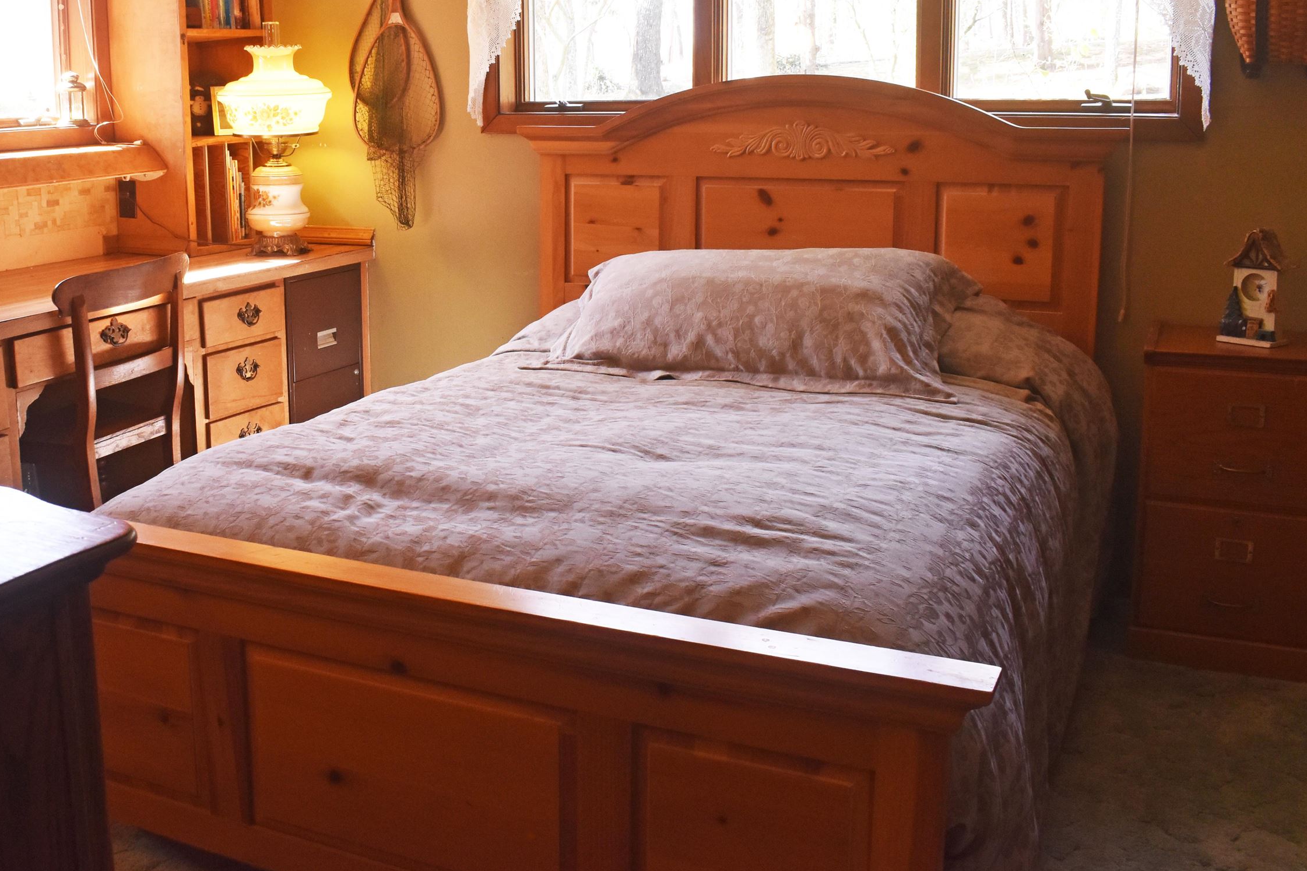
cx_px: 442
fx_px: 1343
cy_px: 325
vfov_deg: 35.7
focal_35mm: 37
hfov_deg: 51.0
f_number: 8
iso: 1000
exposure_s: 1/80
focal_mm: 18
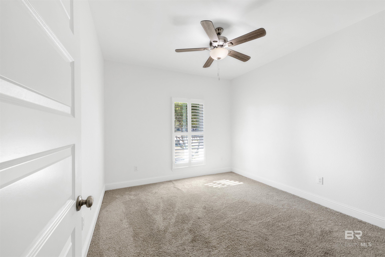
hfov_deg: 104.3
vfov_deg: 81.2
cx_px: 192
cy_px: 128
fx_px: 150
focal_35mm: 14
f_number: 11
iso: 400
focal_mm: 14
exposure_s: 1/13
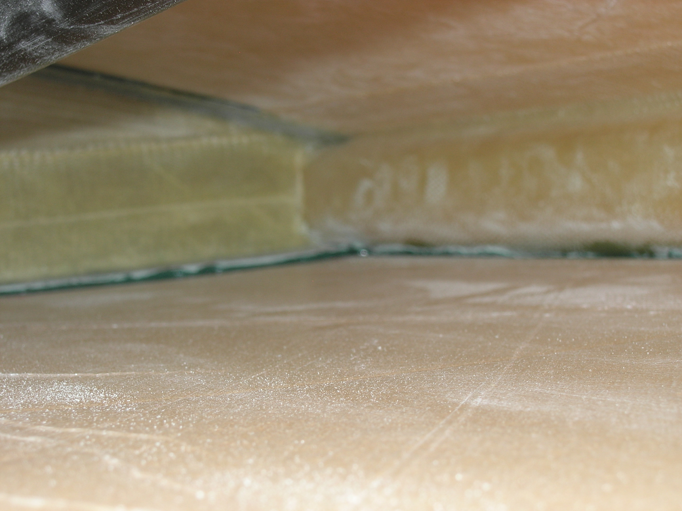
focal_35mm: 82
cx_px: 341
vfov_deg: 18.0
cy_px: 256
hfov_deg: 23.8
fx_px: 1616
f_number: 6.8
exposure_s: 1/60.1
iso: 64
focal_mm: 17
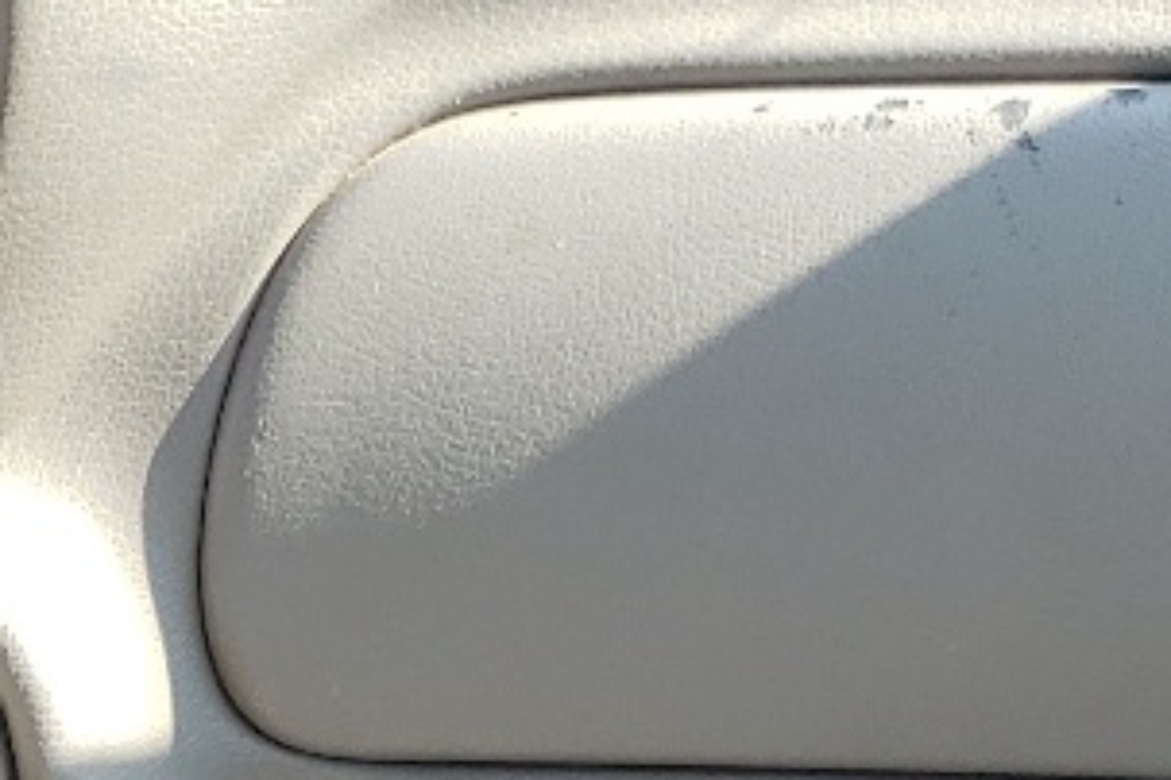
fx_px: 4651
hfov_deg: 13.3
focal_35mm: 143
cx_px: -742
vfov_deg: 8.9
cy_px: 1741
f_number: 1.5
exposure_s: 1/208
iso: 50
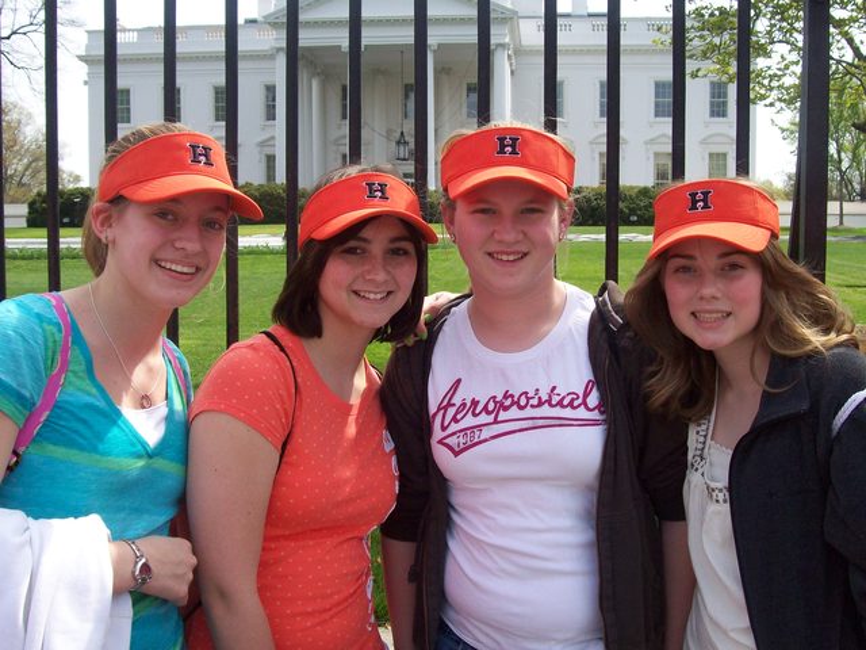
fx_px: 1126
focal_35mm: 45
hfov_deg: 42.1
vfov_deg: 32.2
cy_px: 325
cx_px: 433
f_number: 5.4
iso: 80
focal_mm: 7.6
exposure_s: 1/273
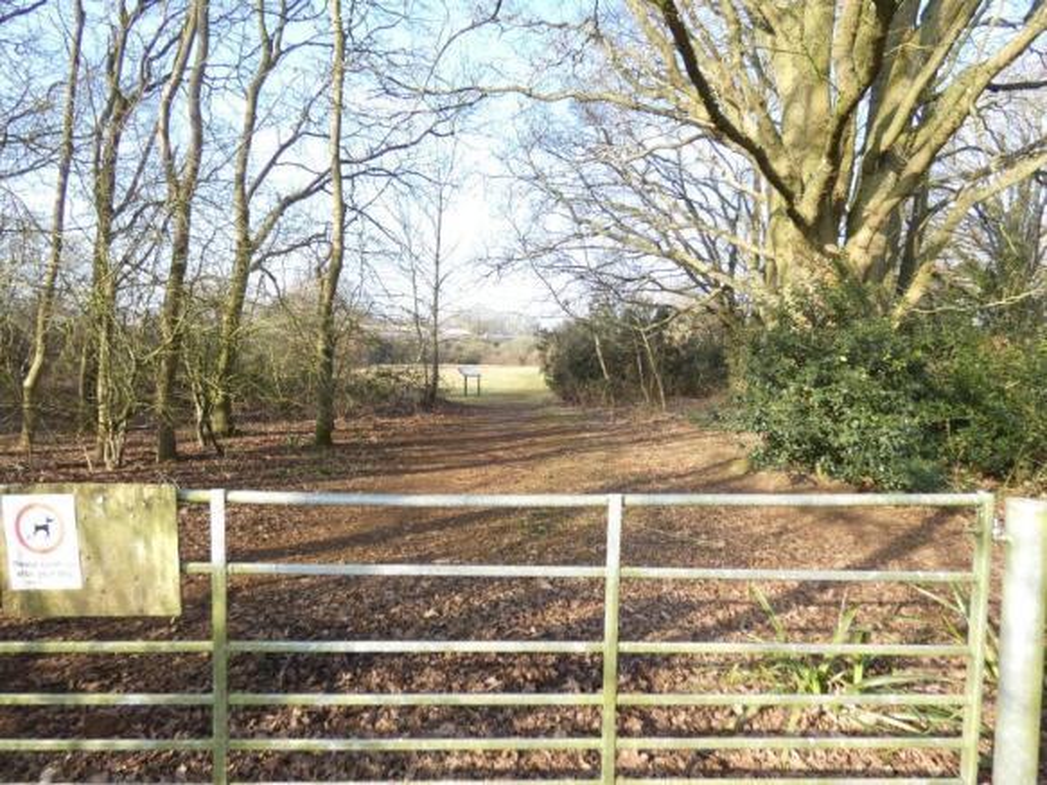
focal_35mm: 20
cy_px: 392
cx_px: 524
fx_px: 605
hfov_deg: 81.8
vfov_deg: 66.0
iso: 80
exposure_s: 1/200
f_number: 2.8
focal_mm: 3.6
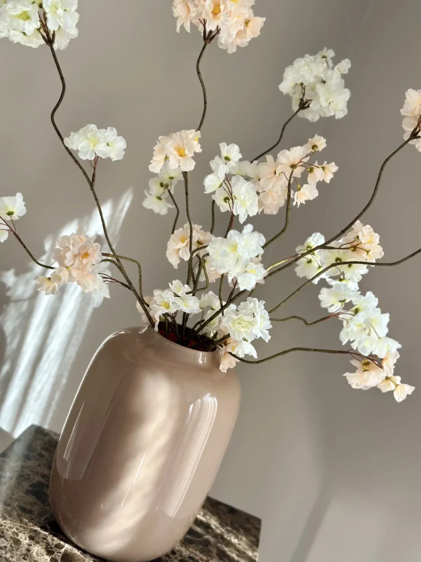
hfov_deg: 30.3
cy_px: 281
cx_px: 210
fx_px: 778
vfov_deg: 39.7
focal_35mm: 48
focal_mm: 6.86
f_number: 1.78
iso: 125
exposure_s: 1/121
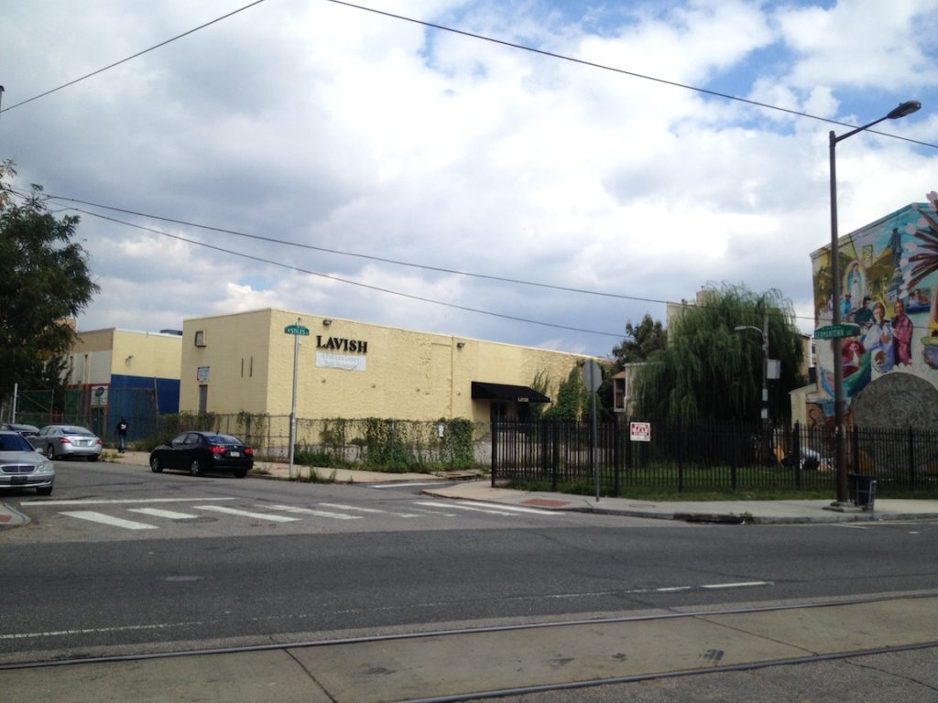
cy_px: 352
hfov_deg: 52.6
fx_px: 948
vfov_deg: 40.7
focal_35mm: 35
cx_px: 469
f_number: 2.4
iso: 50
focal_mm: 4.28
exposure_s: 1/2404
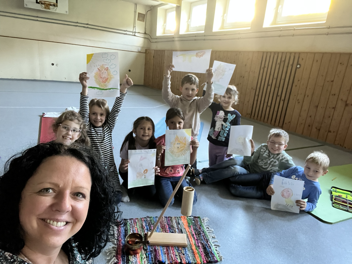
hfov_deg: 73.9
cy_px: 132
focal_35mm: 23
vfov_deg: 58.9
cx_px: 176
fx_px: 234
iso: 800
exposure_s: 1/24
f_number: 2.2
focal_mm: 2.71
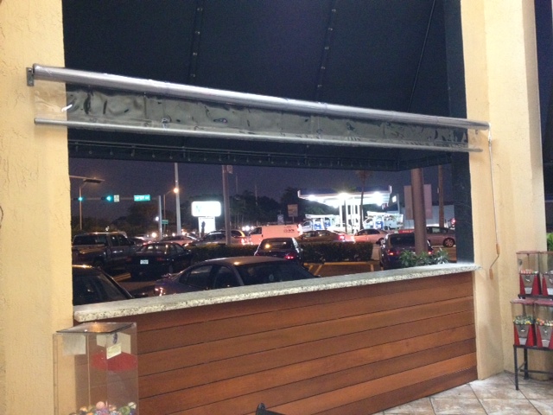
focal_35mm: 35
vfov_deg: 40.7
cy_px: 208
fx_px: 559
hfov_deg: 52.6
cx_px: 276
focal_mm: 4.28
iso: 500
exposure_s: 1/16
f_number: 2.4
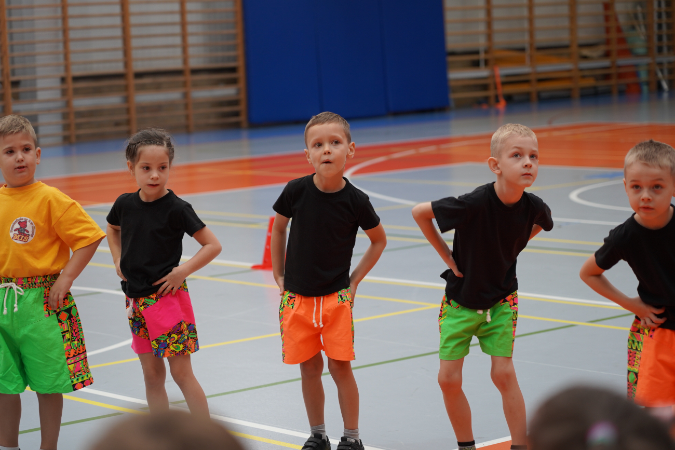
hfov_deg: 19.5
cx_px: 338
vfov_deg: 13.0
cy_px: 225
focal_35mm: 105
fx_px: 1969
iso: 400
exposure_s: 1/160
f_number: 4
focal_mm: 105
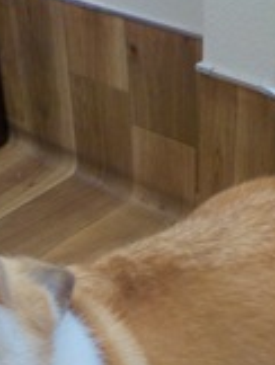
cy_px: 363
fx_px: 782
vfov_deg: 25.1
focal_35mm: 74
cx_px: 88
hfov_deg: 19.9
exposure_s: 1/30
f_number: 3.3
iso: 180
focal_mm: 4.1
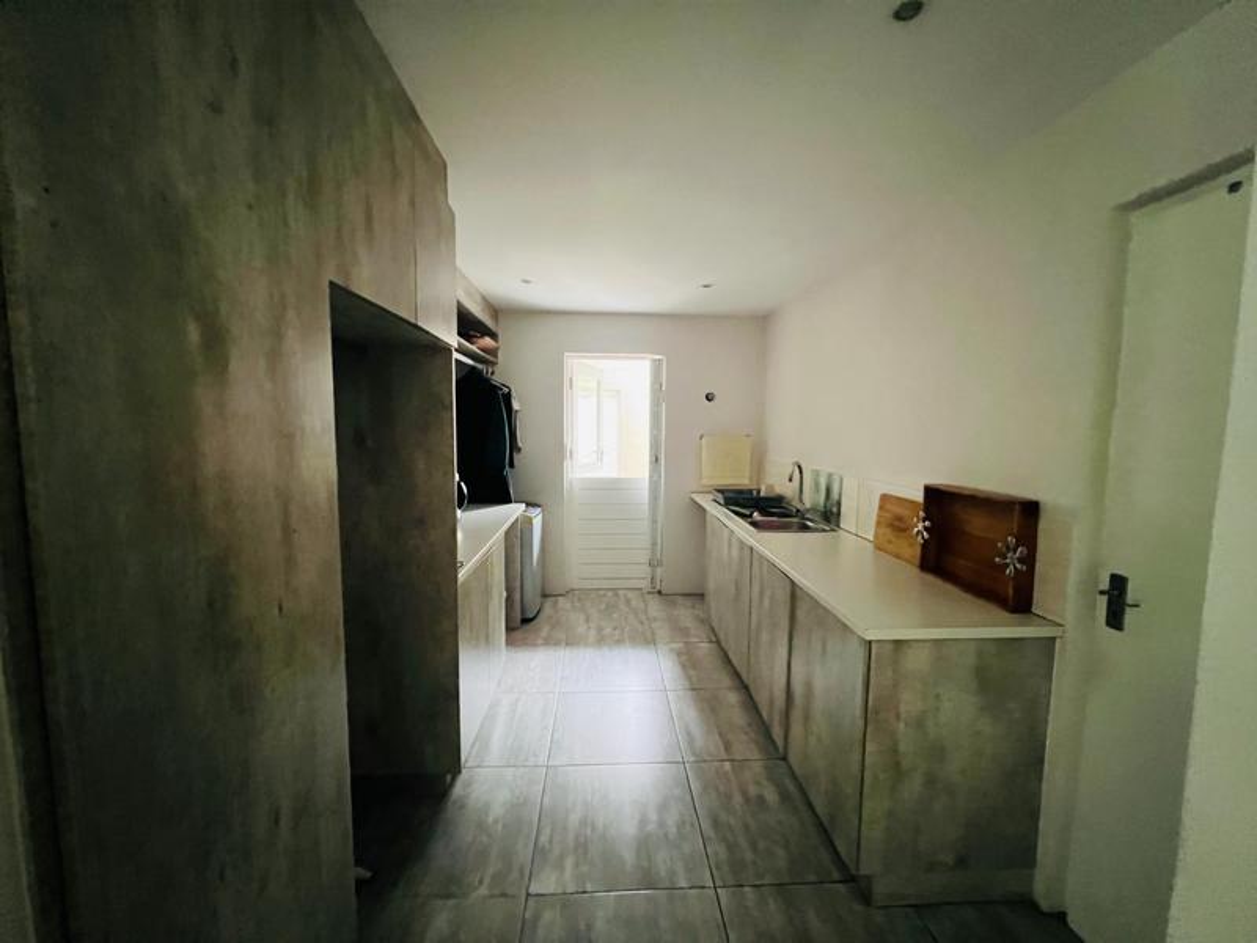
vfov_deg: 89.9
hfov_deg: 106.2
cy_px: 472
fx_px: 472
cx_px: 628
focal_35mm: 13
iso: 1000
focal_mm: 1.57
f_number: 1.8
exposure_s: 1/54
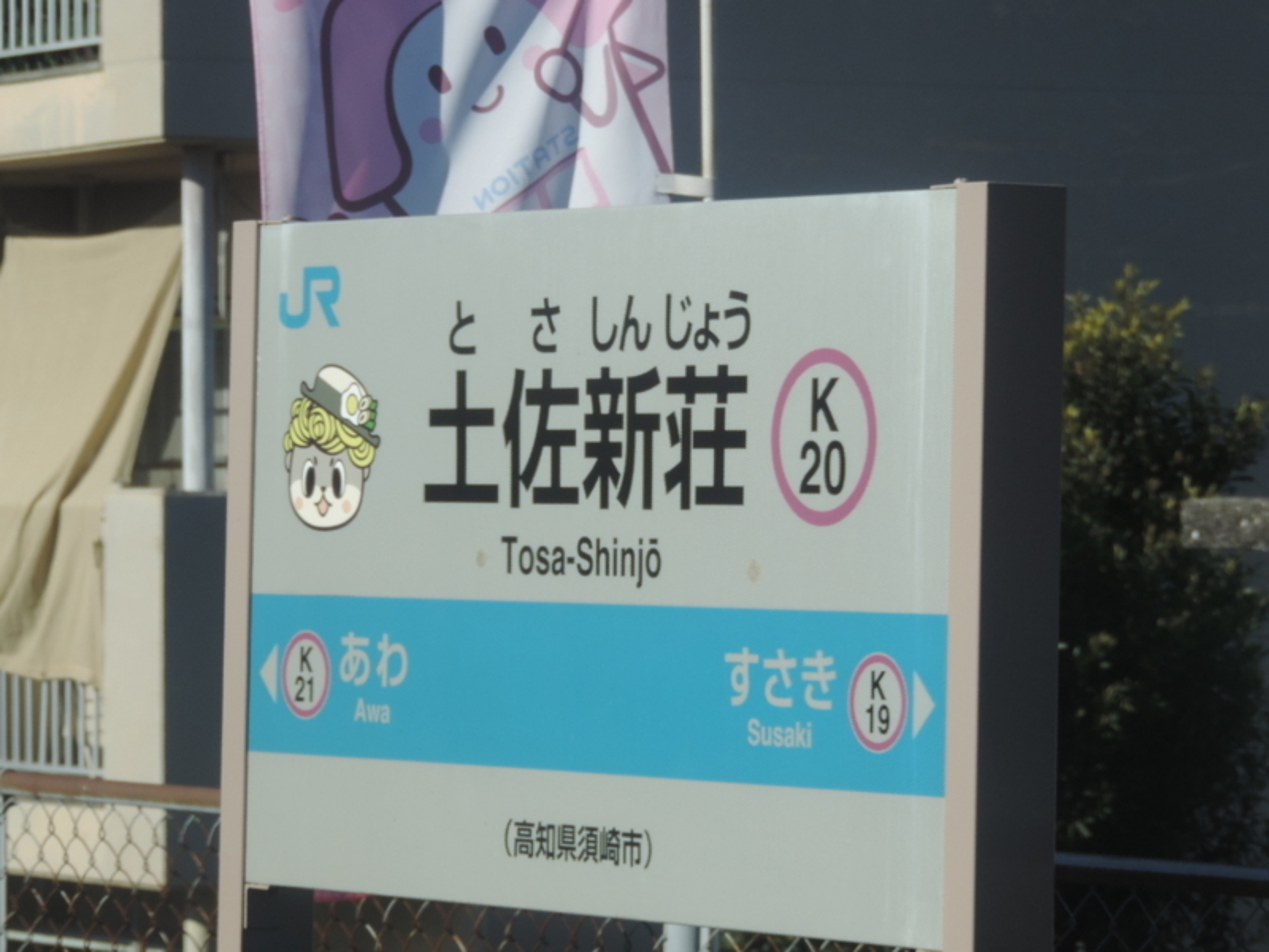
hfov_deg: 10.7
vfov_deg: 8.0
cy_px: 476
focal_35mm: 185
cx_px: 634
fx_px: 6782
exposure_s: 1/640
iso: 80
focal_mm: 33
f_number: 4.6
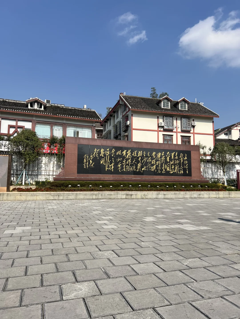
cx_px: 120
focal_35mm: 26
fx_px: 240
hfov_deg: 53.1
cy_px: 160
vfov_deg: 67.3
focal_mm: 5.7
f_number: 1.5
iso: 50
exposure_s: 1/5882
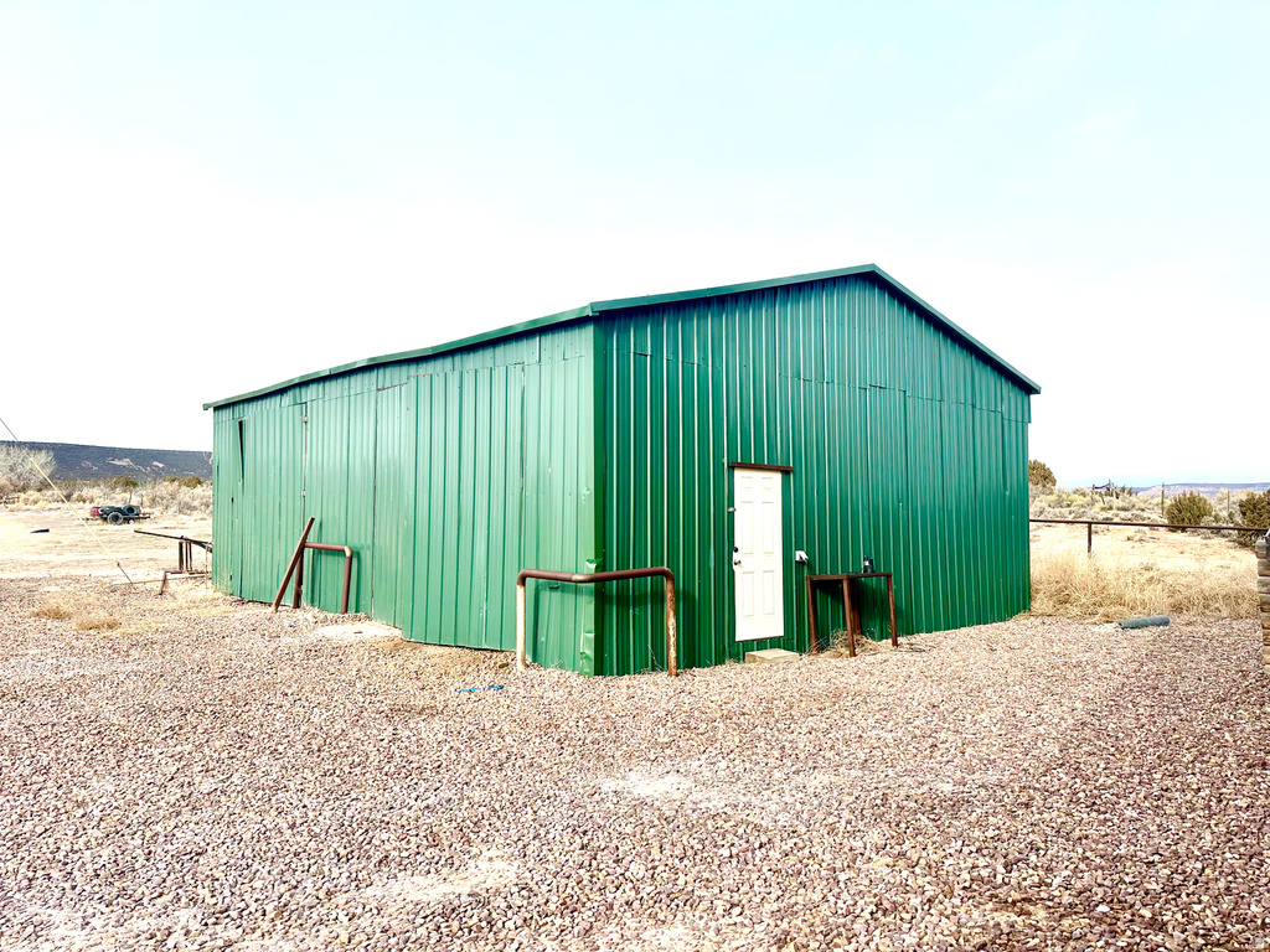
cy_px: 476
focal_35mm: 24
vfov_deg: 56.8
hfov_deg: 71.6
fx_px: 881
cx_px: 635
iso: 80
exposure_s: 1/3356
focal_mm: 6.86
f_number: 1.78
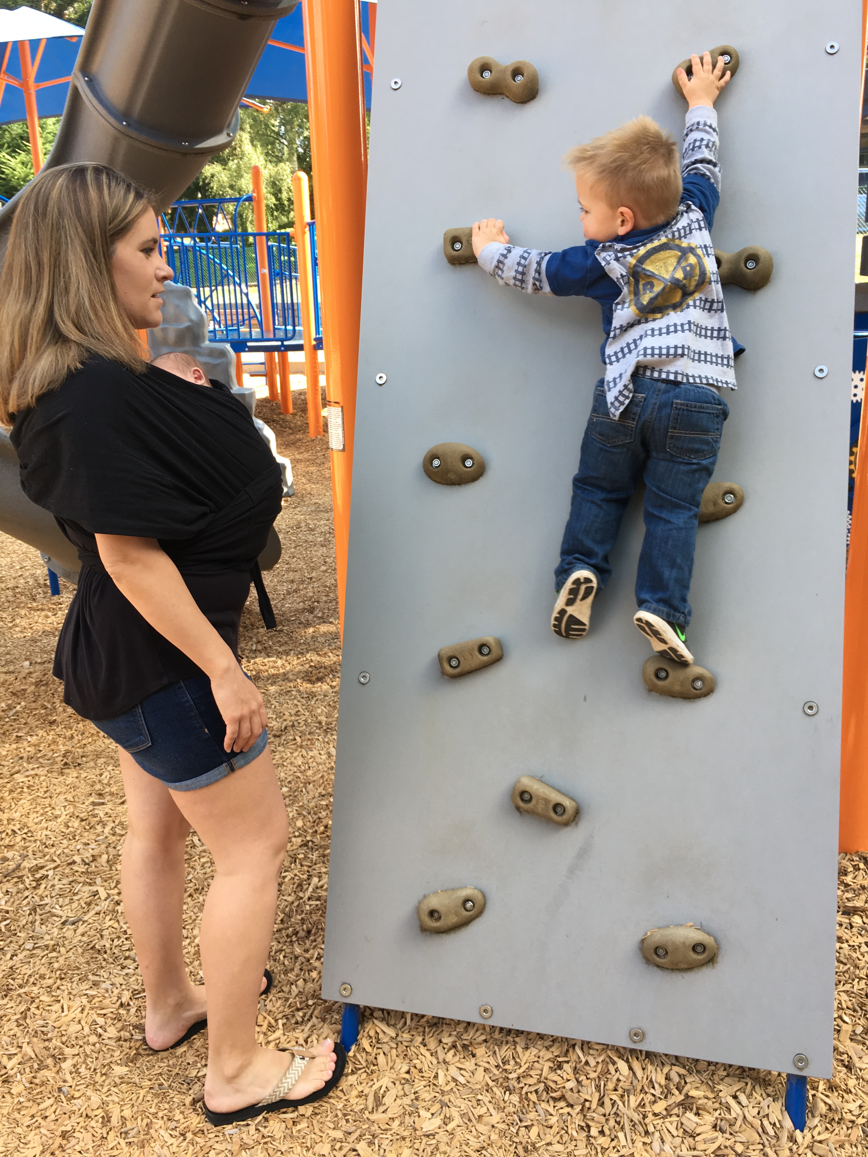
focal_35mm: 29
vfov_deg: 61.7
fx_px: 970
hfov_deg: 48.2
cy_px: 578
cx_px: 434
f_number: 2.2
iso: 25
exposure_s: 1/126
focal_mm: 4.15
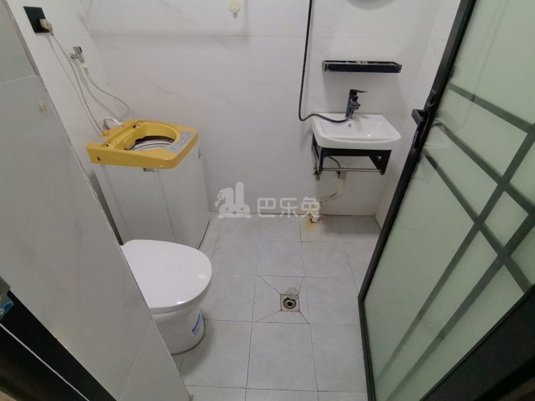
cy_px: 200
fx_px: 247
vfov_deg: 78.1
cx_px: 268
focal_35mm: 16
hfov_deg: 94.5
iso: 200
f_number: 2.2
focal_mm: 1.68
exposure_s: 1/33.3
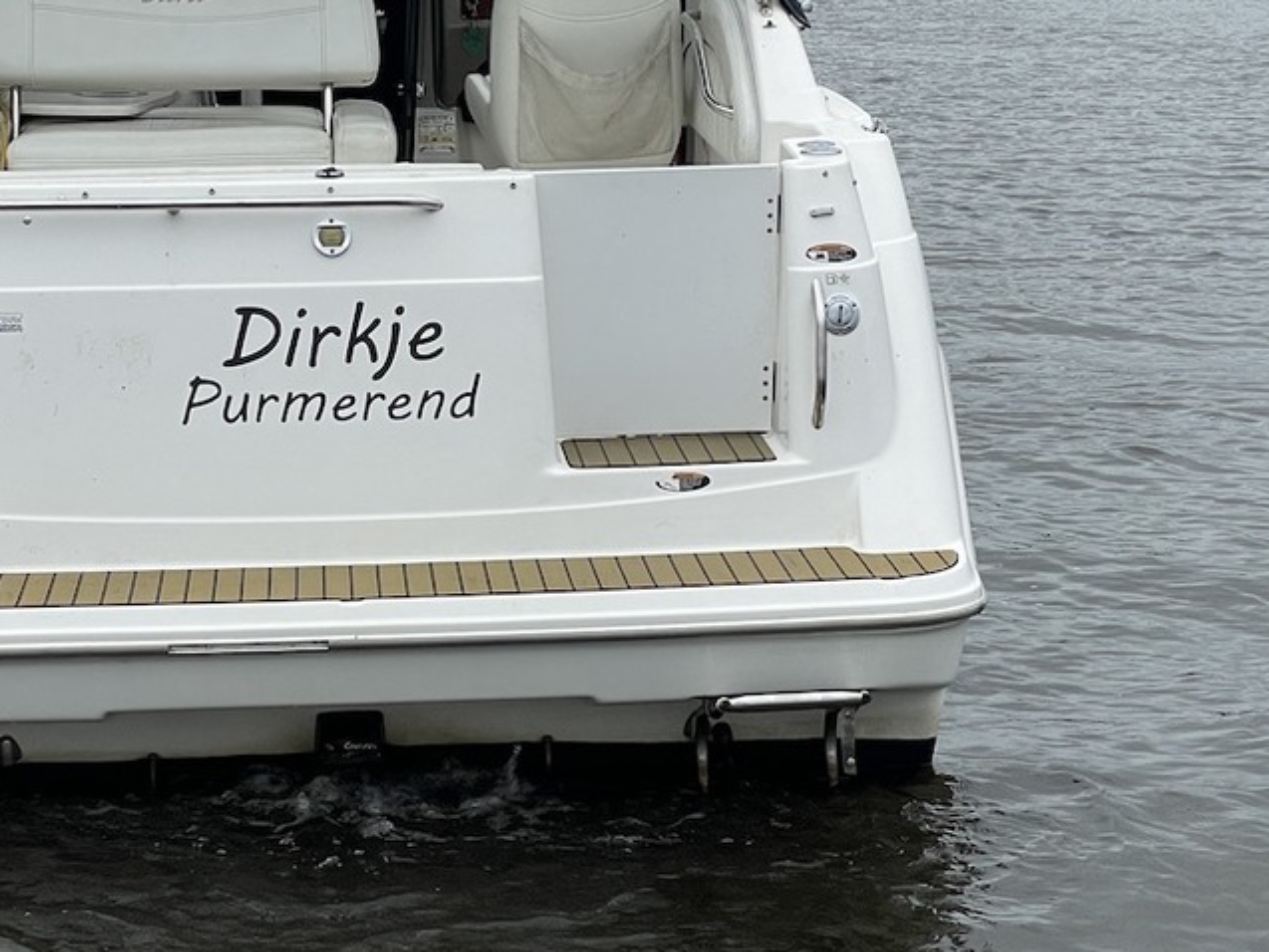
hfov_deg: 20.0
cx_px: 476
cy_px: 245
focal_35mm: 98
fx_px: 3593
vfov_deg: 15.0
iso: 25
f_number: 2
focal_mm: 6
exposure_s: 1/1916
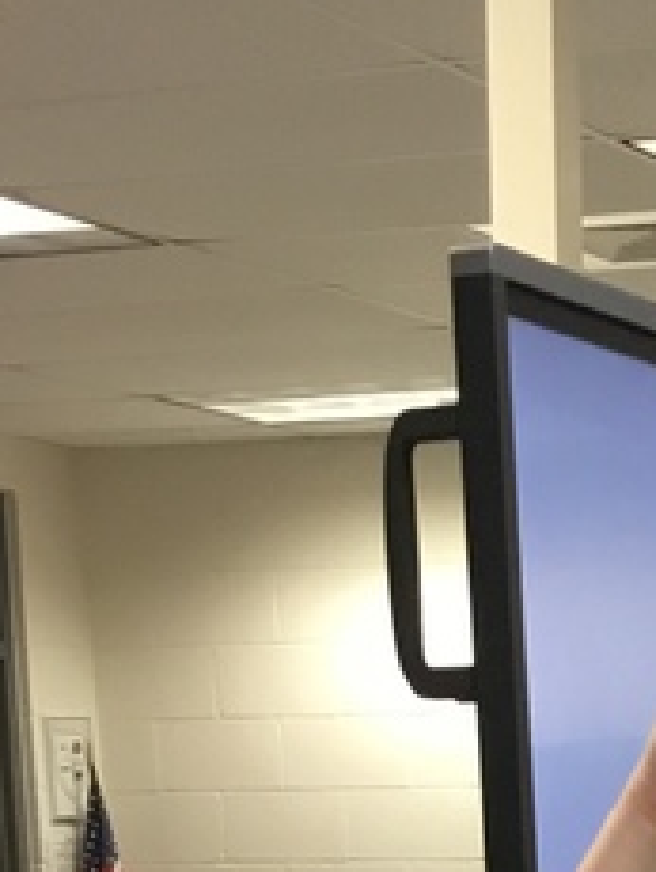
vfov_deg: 13.1
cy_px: 1513
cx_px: 1031
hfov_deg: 10.4
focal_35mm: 138
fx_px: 3480
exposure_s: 1/30
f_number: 2.4
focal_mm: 3.3
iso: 100
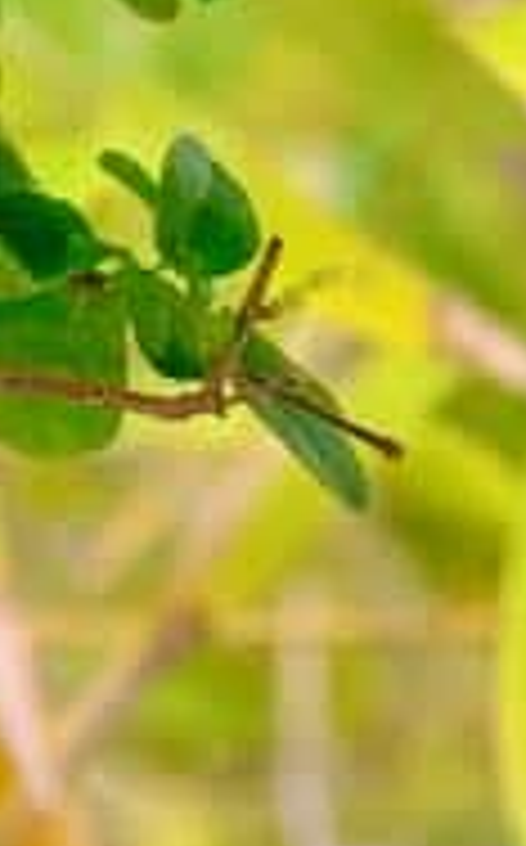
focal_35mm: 946
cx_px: -962
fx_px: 21764
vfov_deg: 2.2
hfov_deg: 1.4
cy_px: 126
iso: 2000
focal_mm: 90.4
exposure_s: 1/50
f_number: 6.4
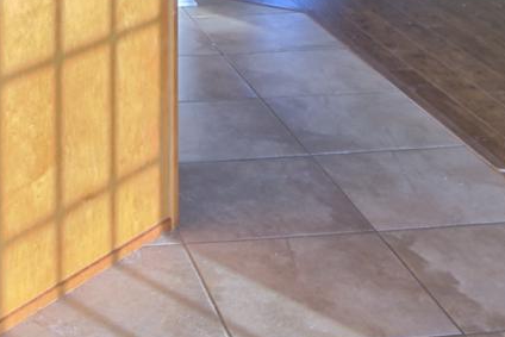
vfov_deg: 14.5
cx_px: 99
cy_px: -235
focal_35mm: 85
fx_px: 1193
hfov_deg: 23.5
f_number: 19
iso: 200
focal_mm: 12
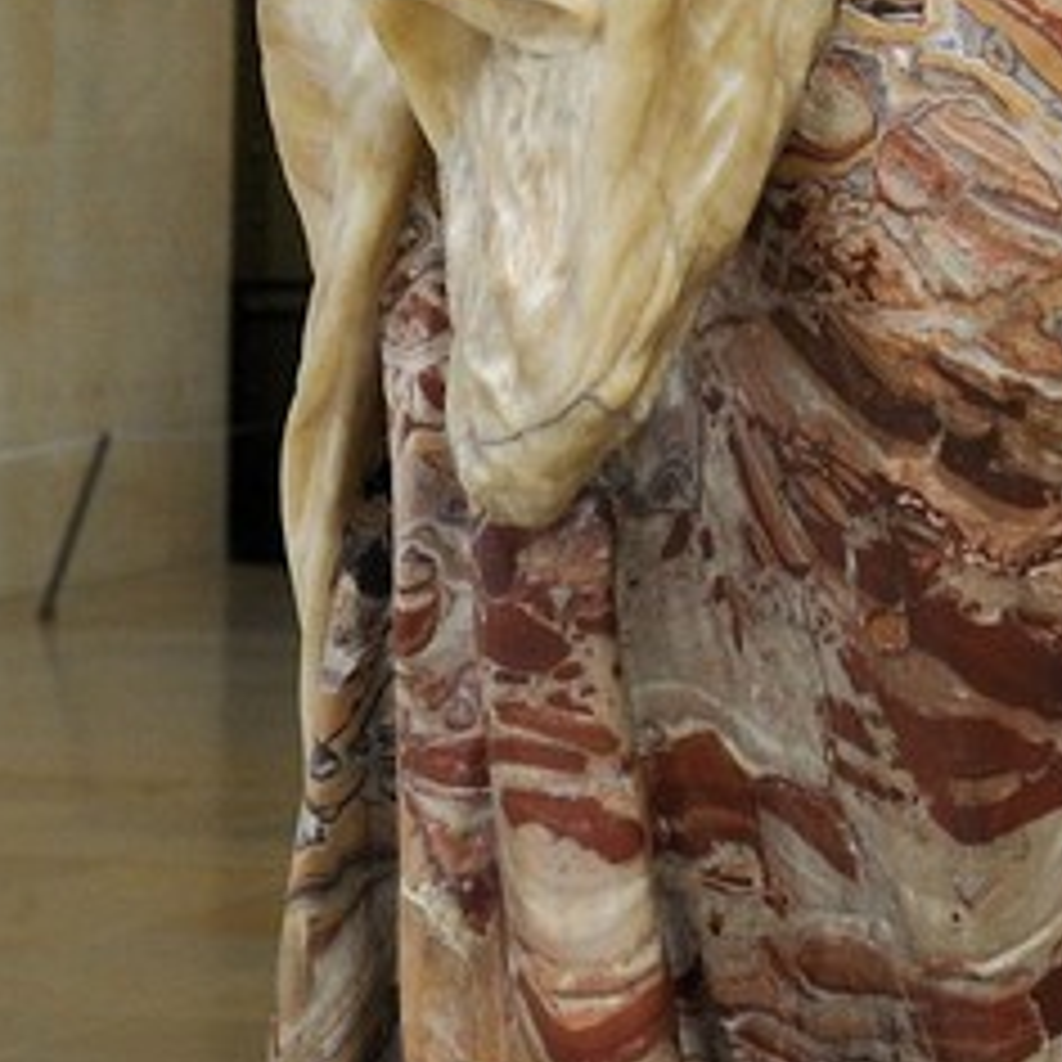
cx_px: 648
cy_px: -1719
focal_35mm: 167
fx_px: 5797
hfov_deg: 10.5
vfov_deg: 9.1
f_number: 5.6
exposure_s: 1/50
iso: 800
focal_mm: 29
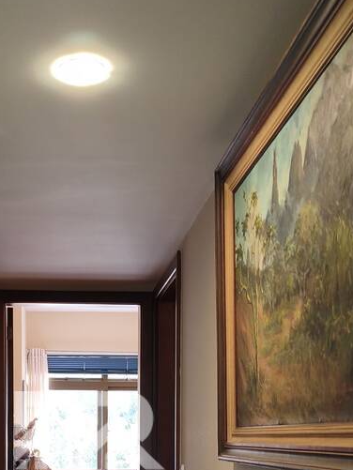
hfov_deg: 25.8
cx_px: 90
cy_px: 450
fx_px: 761
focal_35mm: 56
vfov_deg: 32.1
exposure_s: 1/59.9
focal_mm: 4.94
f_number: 1.5
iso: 250
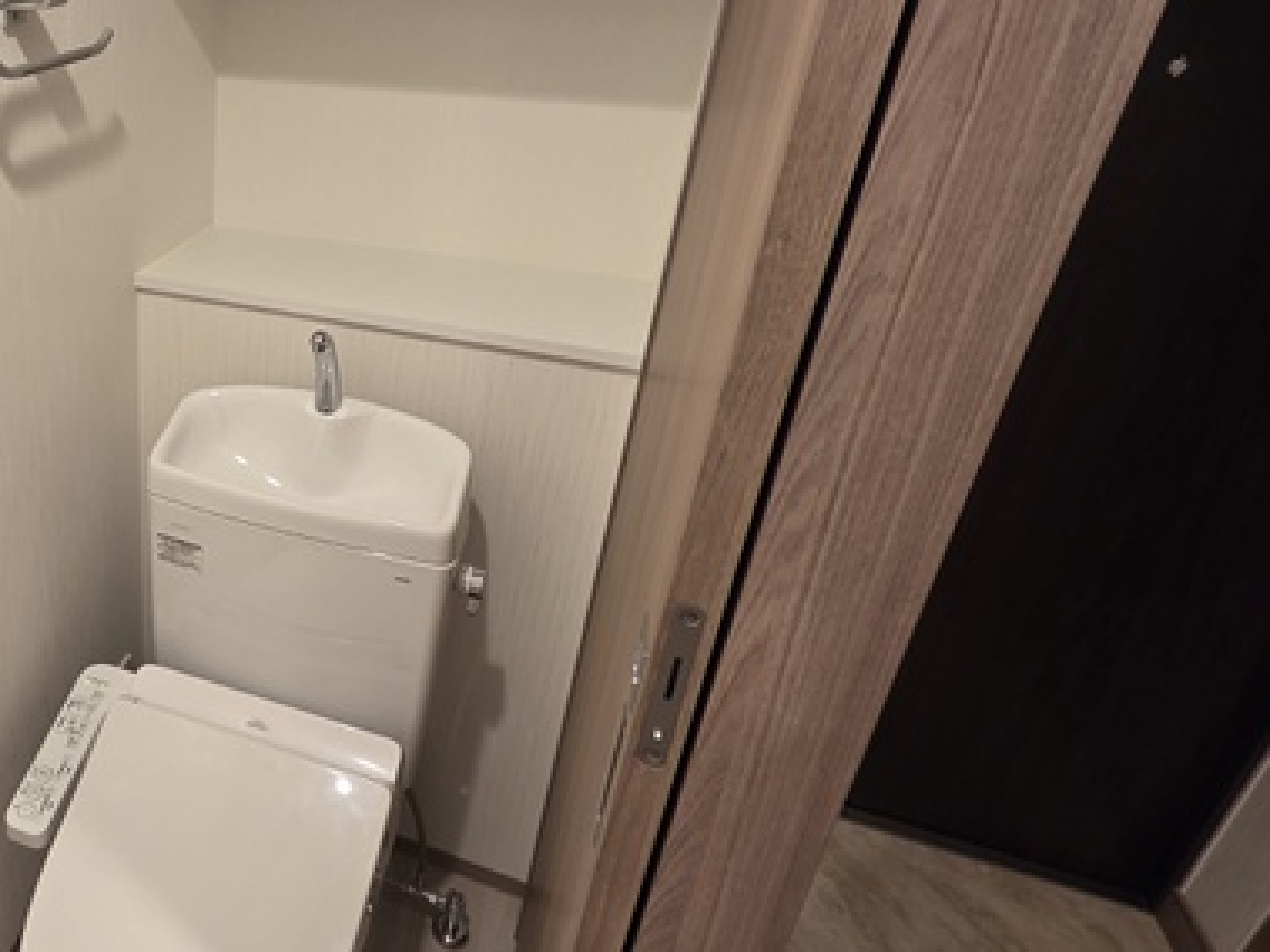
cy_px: 370
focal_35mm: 24
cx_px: 164
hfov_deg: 62.0
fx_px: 880
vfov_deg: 56.3
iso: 160
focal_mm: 2.2
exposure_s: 1/60
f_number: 2.2
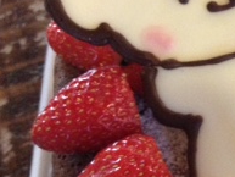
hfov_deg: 15.5
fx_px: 788
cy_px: 142
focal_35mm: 116
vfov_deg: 12.7
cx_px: 368
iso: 400
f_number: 2.4
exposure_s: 1/17
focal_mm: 4.28
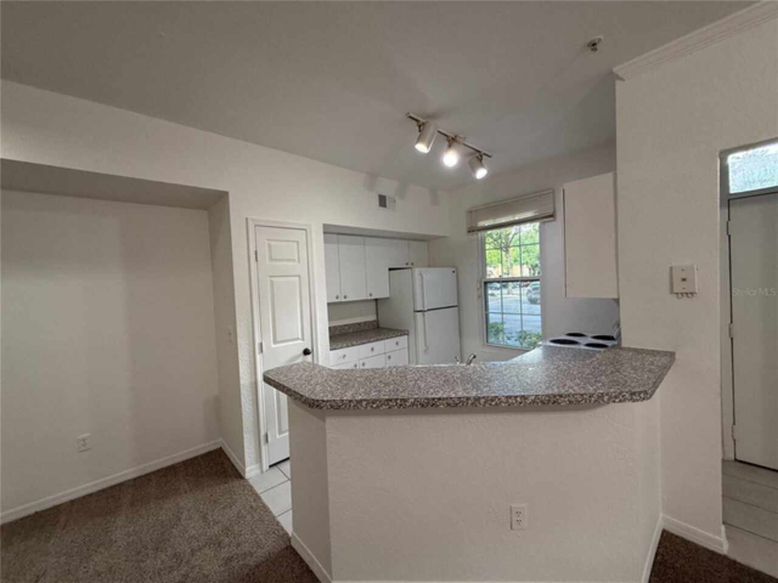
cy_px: 292
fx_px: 315
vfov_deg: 85.7
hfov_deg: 102.1
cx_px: 389
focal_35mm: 14
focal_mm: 2.22
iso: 250
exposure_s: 1/120
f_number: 2.2
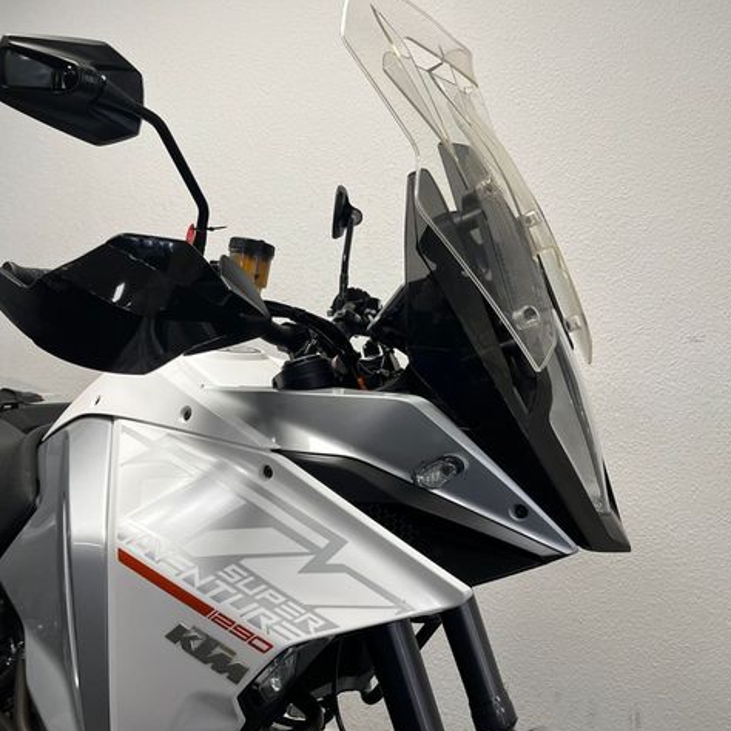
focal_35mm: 31
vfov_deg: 52.5
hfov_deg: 52.5
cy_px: 369
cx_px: 382
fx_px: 741
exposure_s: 1/100
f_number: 1.6
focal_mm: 5.1
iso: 80
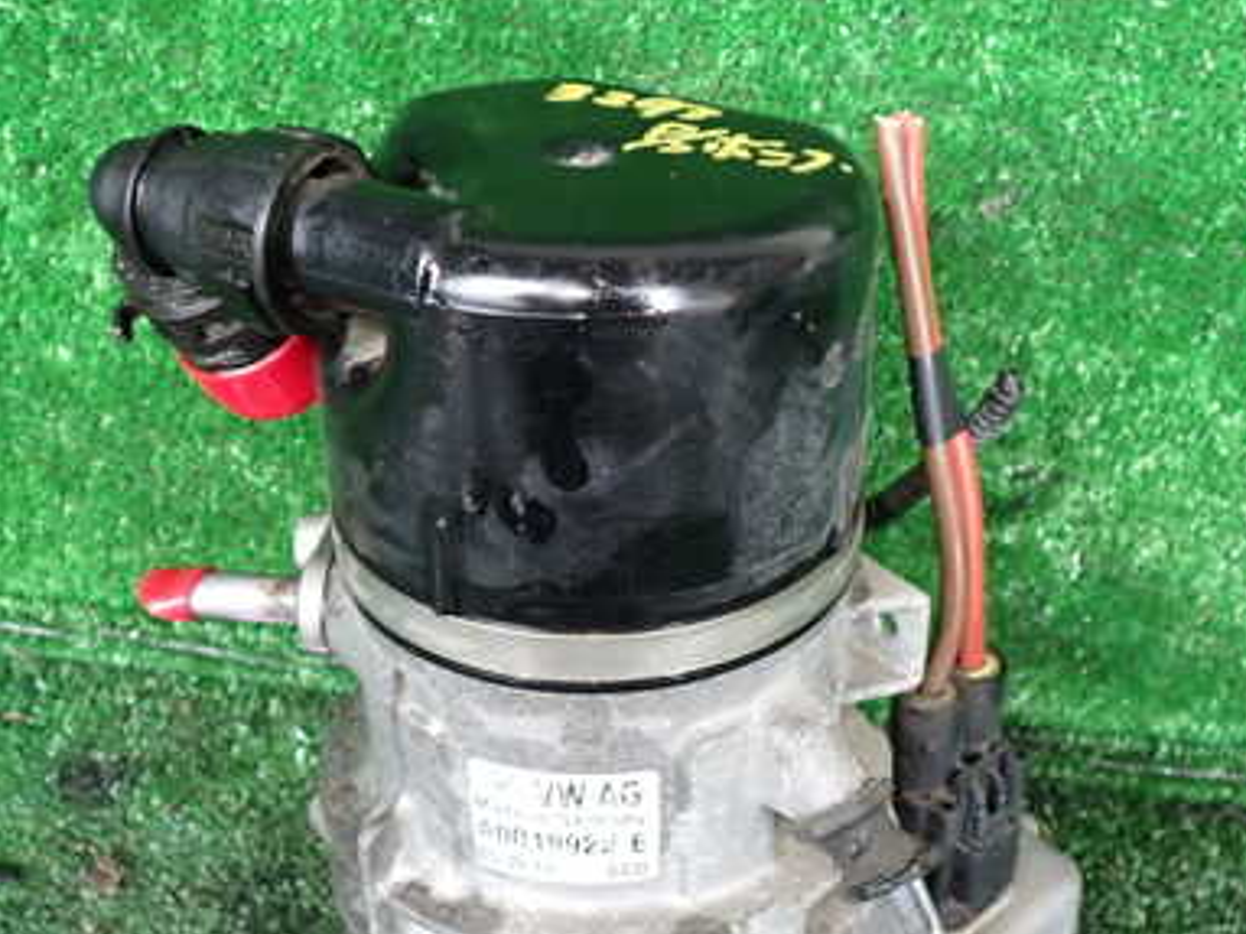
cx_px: 657
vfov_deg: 30.7
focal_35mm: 47
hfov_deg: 40.4
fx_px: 1691
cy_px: 599
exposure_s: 1/30
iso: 320
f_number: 2.3
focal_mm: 5.4
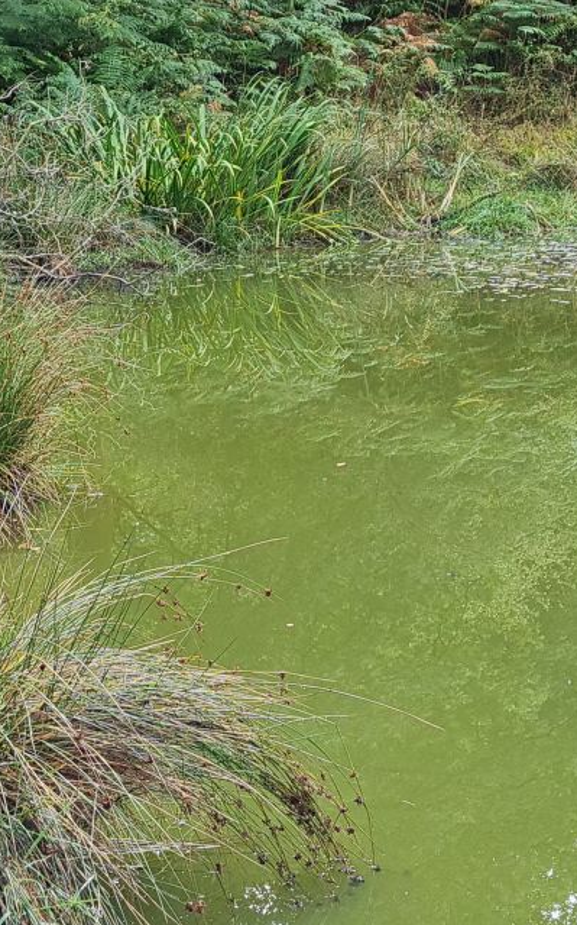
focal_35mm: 41
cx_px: 126
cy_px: 422
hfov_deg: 30.6
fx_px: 1032
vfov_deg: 48.2
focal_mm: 5.4
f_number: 1.8
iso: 50
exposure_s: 1/159
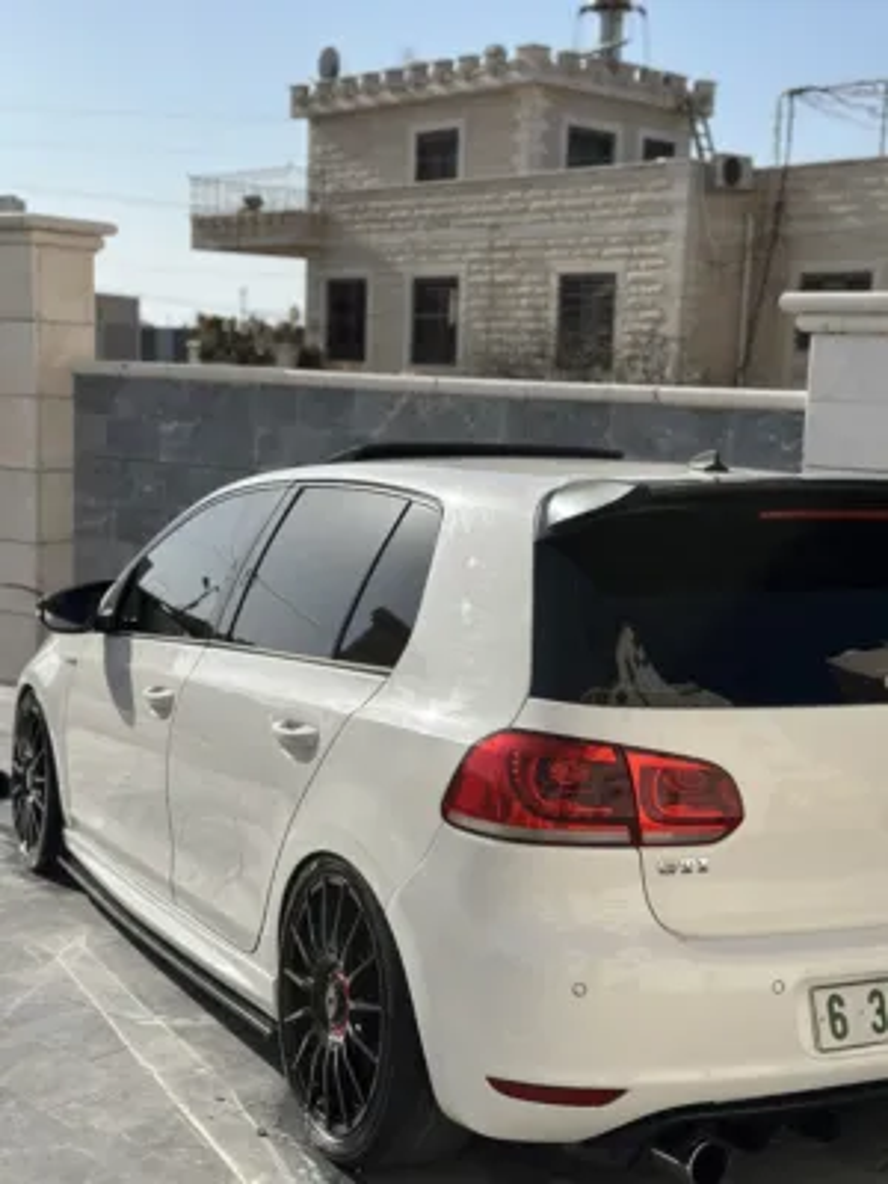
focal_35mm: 48
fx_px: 1642
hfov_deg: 30.3
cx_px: 444
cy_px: 592
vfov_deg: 39.7
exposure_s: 1/9804
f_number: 1.78
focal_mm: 6.86
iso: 100
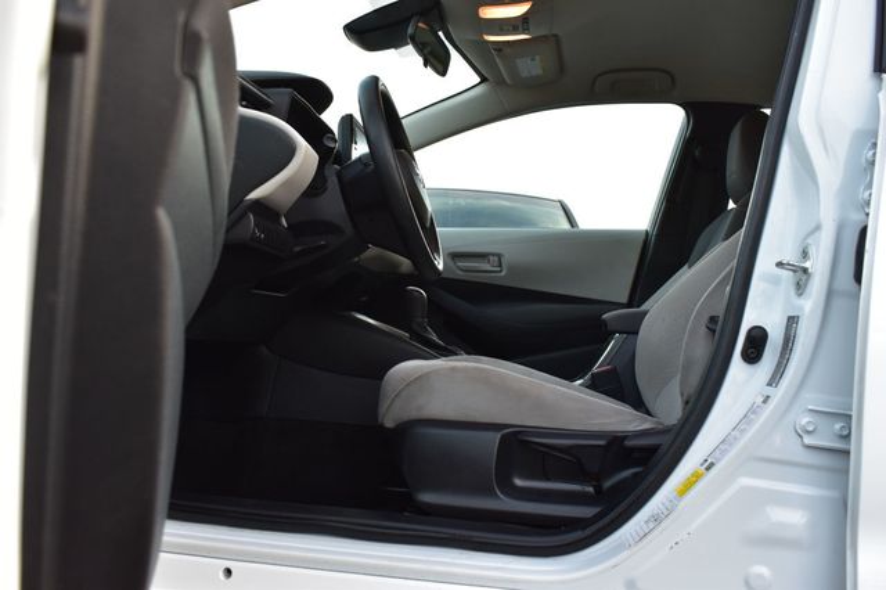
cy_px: 295
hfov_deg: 53.2
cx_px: 443
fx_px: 886
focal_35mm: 36
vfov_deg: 36.8
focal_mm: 24
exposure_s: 1/25
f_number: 7.1
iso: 400
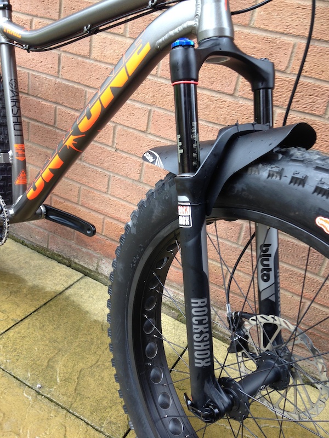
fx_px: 418
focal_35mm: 33
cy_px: 219
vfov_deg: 55.4
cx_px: 164
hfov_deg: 42.9
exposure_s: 1/40
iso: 50
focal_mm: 4.12
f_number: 2.4
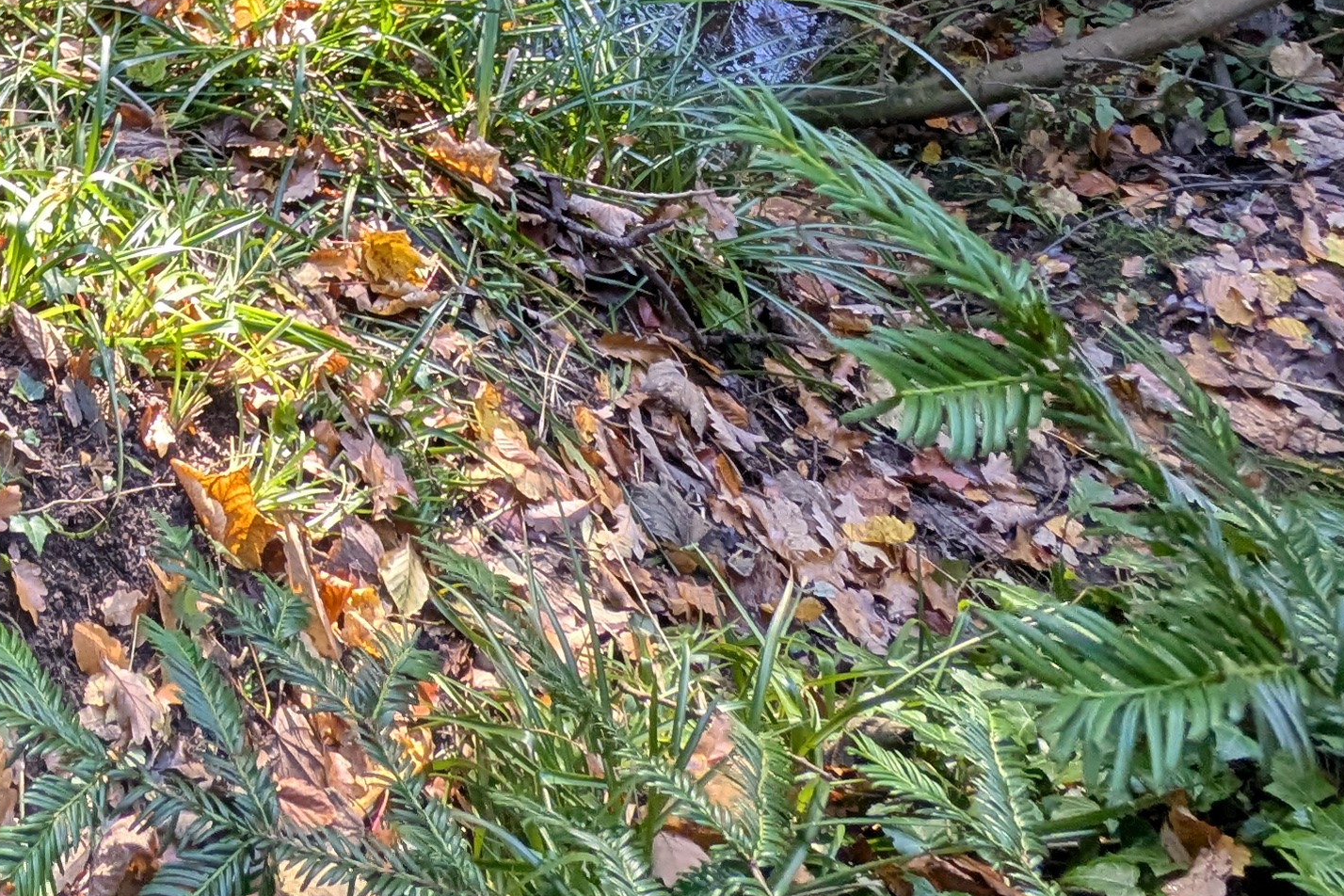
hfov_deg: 35.7
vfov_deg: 22.6
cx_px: -135
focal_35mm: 47
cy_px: -504
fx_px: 1755
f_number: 2.2
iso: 105
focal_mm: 2.35
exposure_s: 1/100
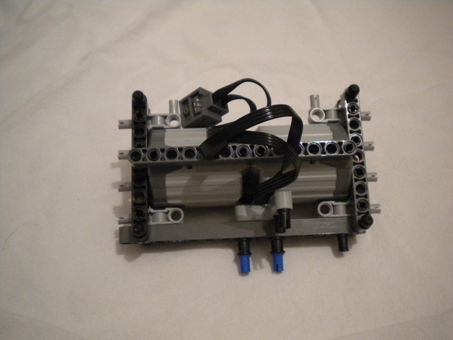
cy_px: 170
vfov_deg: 35.1
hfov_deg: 45.8
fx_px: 537
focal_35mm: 41
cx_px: 226
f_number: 3.5
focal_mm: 7.4
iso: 800
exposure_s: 1/21.2
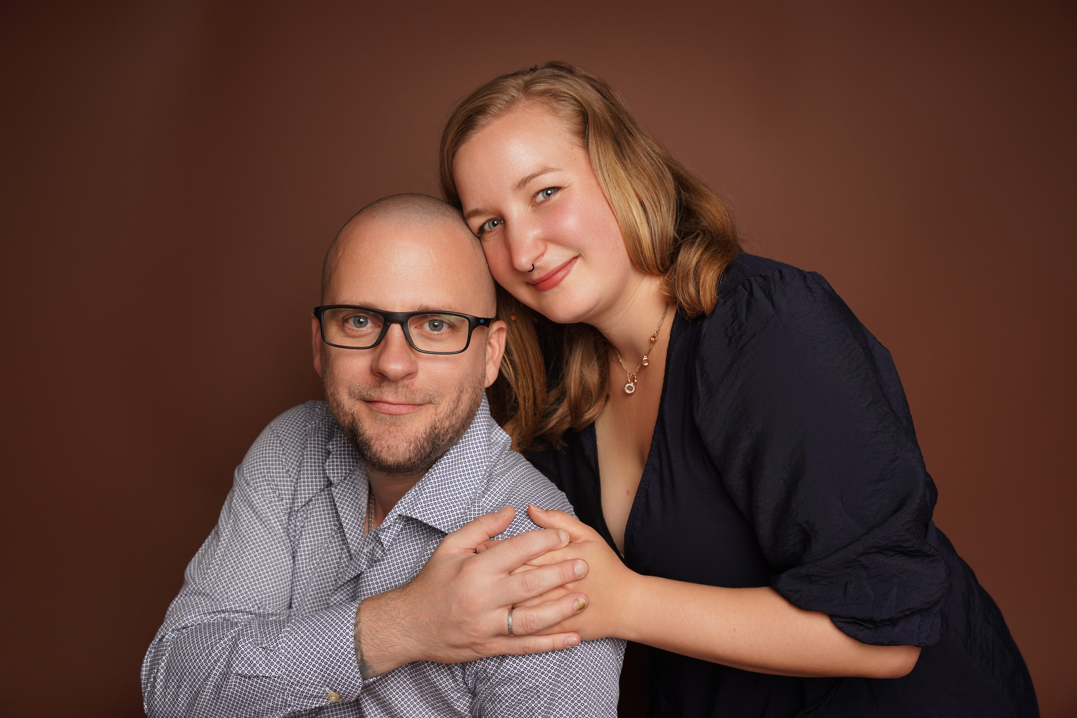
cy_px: 359
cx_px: 538
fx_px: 1251
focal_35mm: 42
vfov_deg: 32.1
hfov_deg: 46.6
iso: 320
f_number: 5.6
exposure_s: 1/200
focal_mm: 41.8
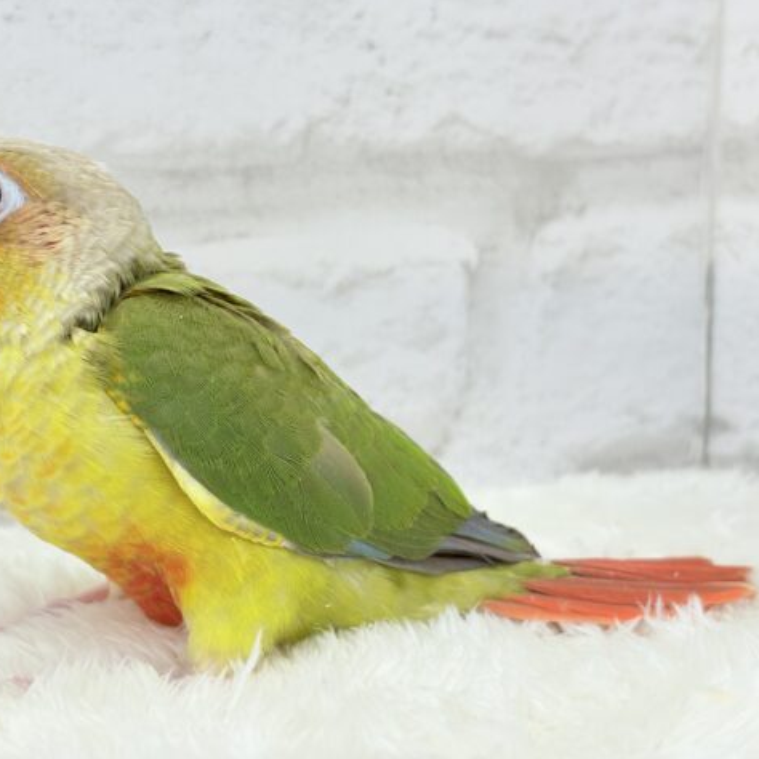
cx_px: 259
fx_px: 1538
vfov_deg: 27.7
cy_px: 376
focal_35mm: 62
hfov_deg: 27.6
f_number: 1.6
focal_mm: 5.96
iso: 64
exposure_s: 1/100
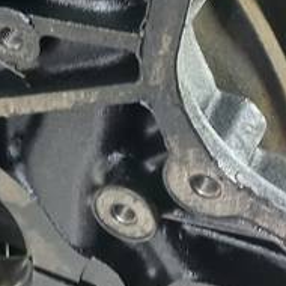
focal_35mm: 119
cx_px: -98
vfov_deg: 14.4
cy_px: 8
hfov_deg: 14.0
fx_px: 1112
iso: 250
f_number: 1.8
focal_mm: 4.6
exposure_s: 1/33
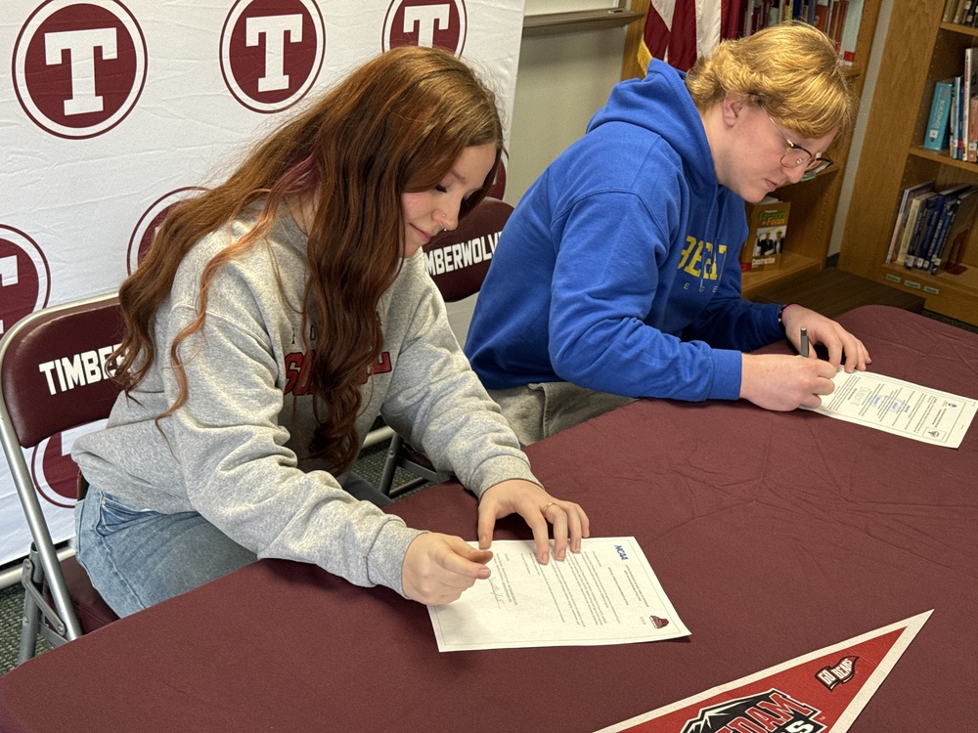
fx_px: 1356
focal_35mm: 48
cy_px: 366
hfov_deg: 39.7
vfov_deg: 30.3
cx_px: 489
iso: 125
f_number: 1.78
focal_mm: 6.76
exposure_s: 1/60
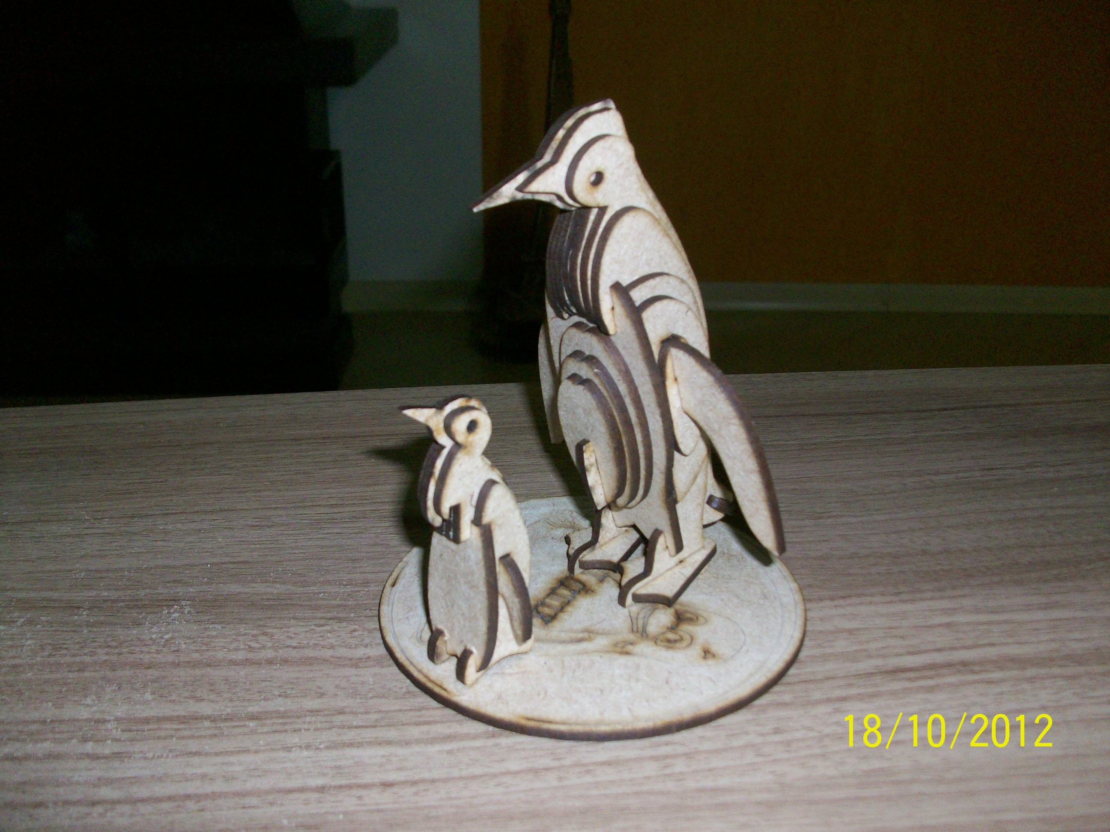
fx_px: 1090
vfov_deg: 41.8
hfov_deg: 54.0
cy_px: 416
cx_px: 555
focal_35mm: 34
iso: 160
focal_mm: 5.7
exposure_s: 1/60
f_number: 2.8
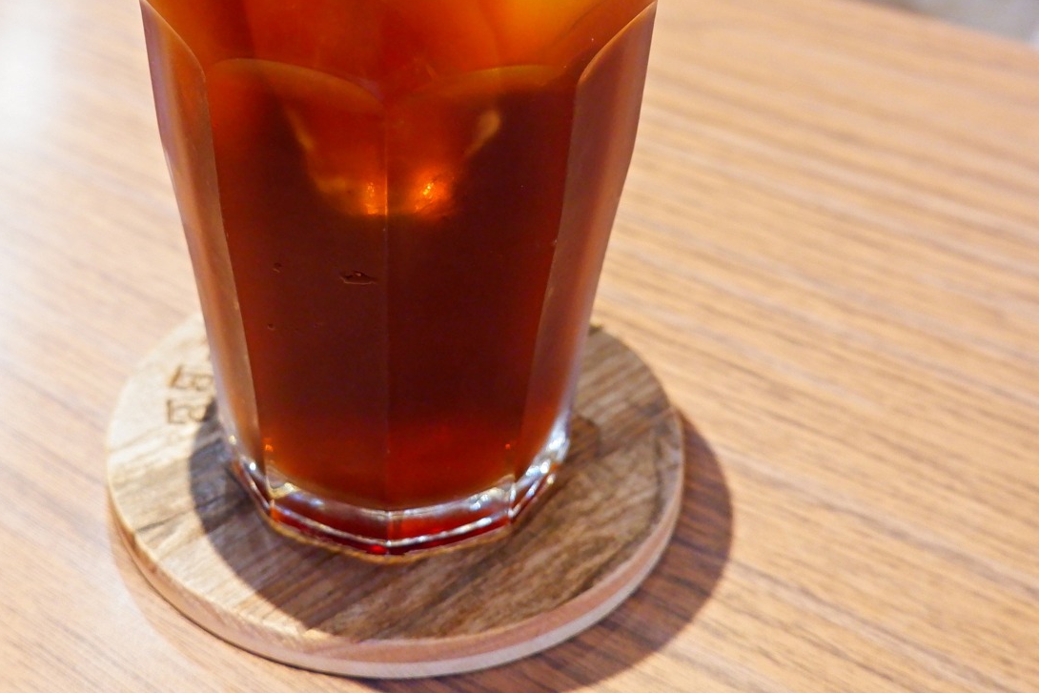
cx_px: 406
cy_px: -31
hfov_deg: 36.7
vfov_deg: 23.8
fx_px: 1559
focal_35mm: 54
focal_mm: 15
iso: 1250
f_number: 3.5
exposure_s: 1/34
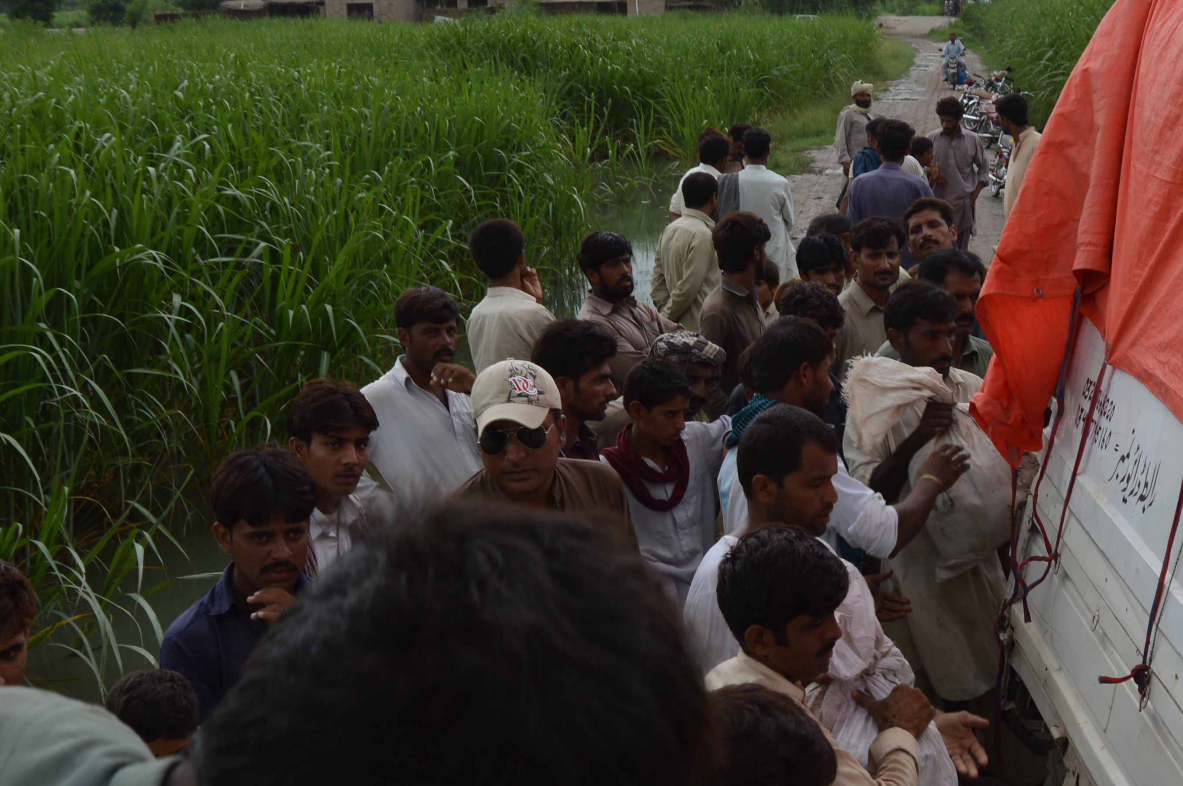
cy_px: 611
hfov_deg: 32.7
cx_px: 898
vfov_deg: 22.3
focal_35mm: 60
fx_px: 1970
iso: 100
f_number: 7.1
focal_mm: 18
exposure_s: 1/200
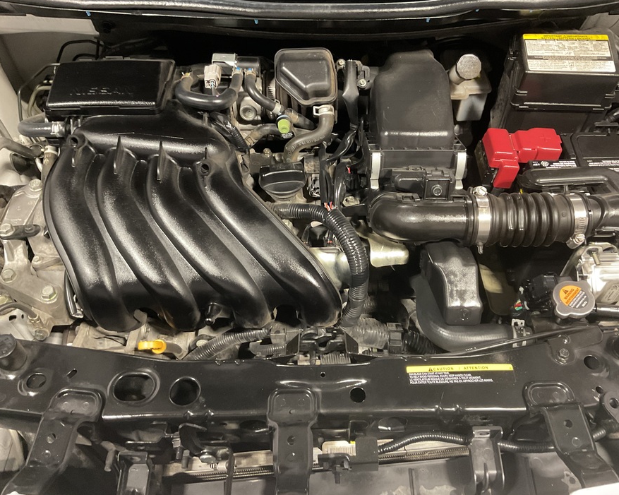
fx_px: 568
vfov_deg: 47.1
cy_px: 248
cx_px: 326
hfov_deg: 57.2
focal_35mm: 31
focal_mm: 3
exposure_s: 1/33
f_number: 1.8
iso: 250
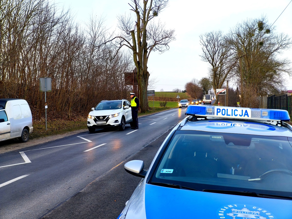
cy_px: 110
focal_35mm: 50
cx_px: 146
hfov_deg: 38.2
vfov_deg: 29.1
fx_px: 422
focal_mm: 7.1
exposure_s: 1/100
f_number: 1.9
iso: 200
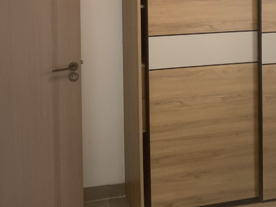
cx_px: 205
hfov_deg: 29.8
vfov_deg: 22.1
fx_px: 510
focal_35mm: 64
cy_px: 1
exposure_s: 1/121
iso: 64
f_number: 1.8
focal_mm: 4.2
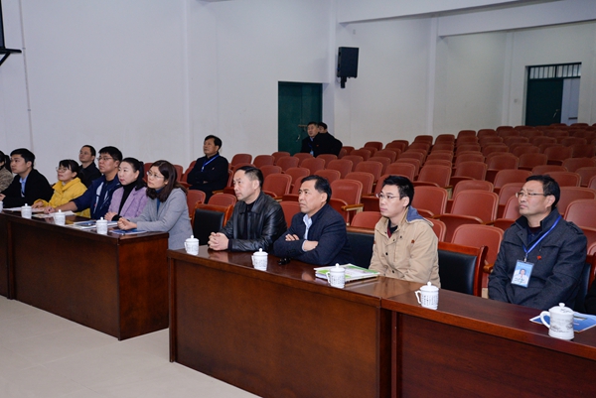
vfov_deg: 31.9
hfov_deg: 46.4
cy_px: 199
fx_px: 696
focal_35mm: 42
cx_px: 298
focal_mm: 42
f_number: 5
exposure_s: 1/200
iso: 1000
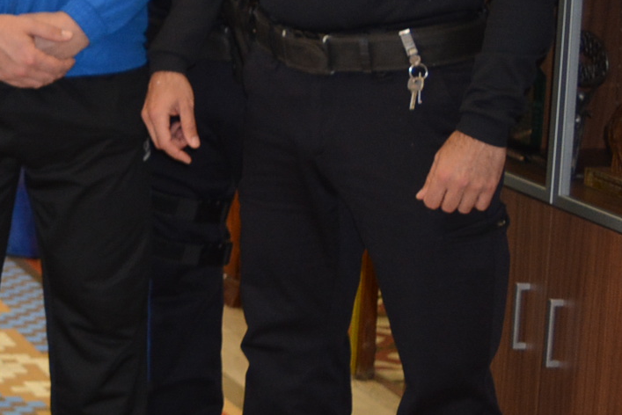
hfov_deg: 13.7
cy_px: -45
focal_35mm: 127
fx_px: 2195
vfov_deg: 10.7
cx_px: -633
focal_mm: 20
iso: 400
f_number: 4
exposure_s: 1/60
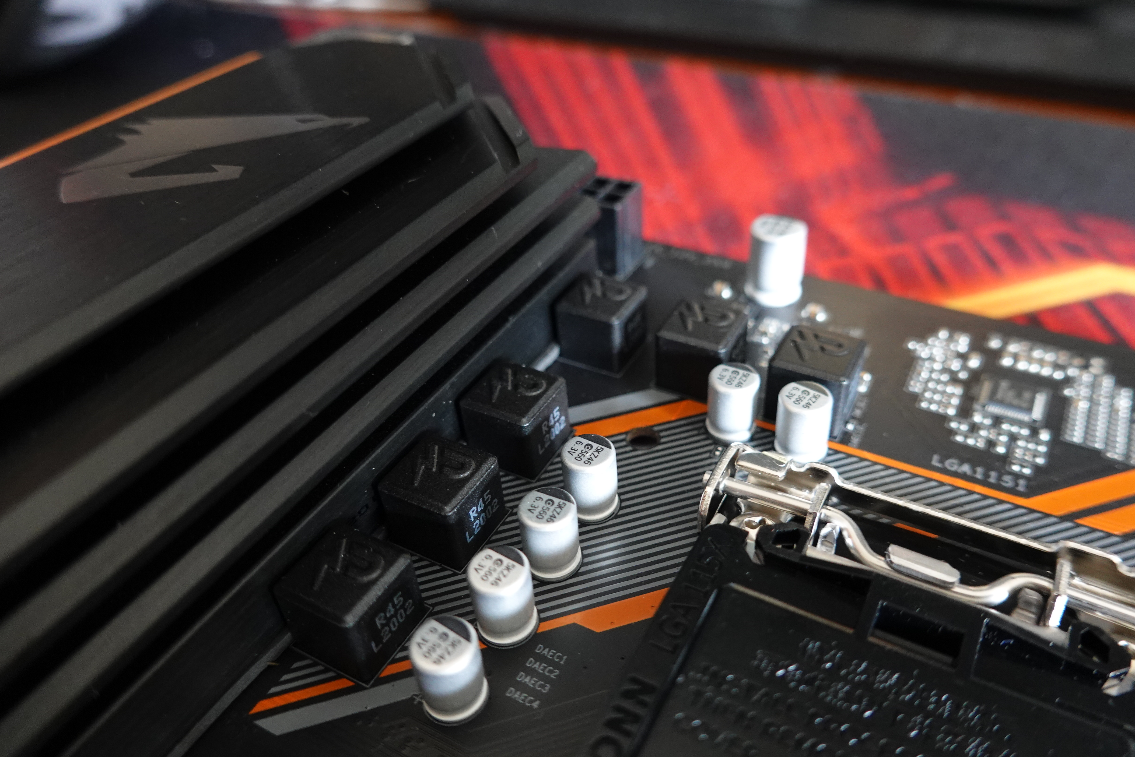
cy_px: 389
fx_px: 851
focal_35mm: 27
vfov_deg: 47.9
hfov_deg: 67.3
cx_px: 597
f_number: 2.8
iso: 800
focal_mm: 9
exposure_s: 1/10
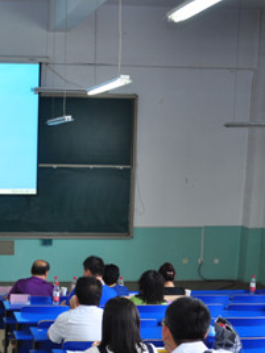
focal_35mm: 58
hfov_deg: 23.3
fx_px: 592
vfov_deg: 32.9
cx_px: -42
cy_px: 241
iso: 200
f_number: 4.5
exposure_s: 1/13
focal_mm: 18
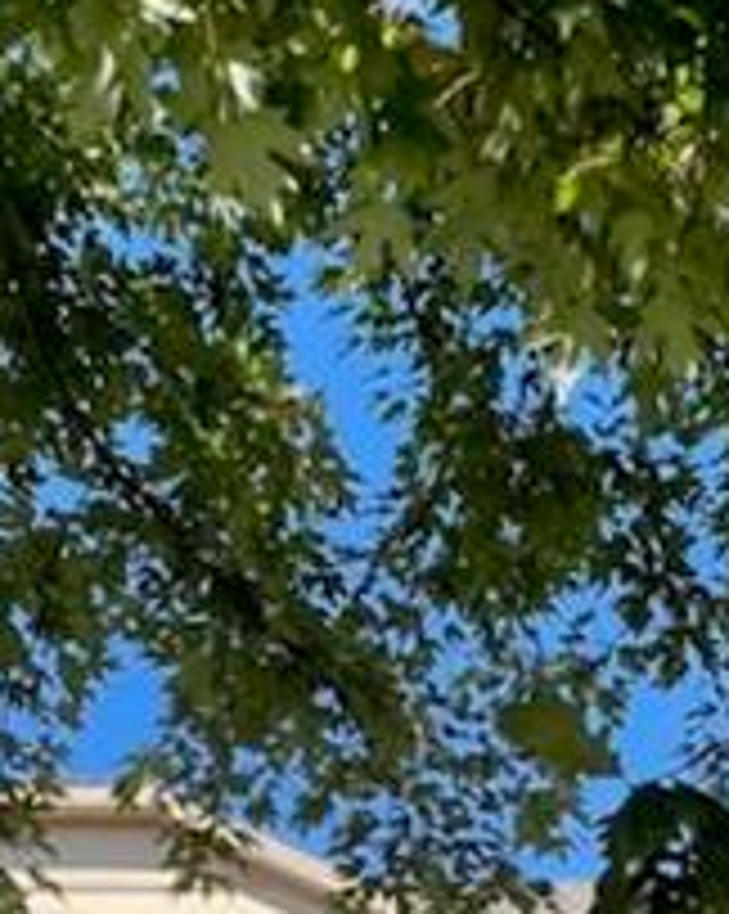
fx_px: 1296
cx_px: 540
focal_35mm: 48
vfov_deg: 32.1
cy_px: 1103
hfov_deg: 30.9
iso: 32
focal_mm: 1.57
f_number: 1.8
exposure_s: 1/579
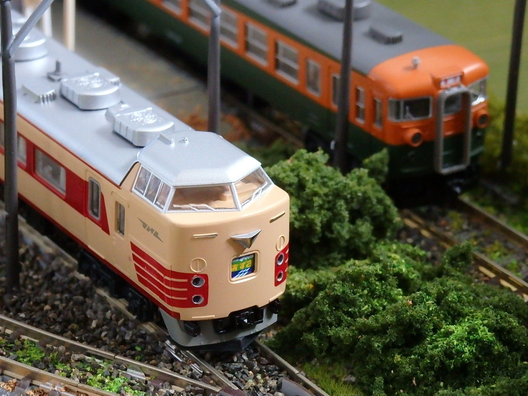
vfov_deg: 12.8
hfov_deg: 17.0
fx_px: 1769
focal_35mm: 116
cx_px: 264
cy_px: 198
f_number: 5.2
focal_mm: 20.9
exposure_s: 1/25
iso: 800
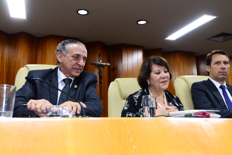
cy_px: 78
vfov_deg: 37.9
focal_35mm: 35
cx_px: 116
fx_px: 226
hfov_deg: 54.4
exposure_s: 1/60
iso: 2500
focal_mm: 35
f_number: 5
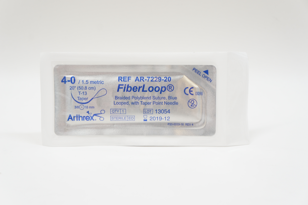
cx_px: 154
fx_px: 462
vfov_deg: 25.0
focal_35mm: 54
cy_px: 102
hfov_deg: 36.9
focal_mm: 36
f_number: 7.1
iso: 400
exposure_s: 1/40
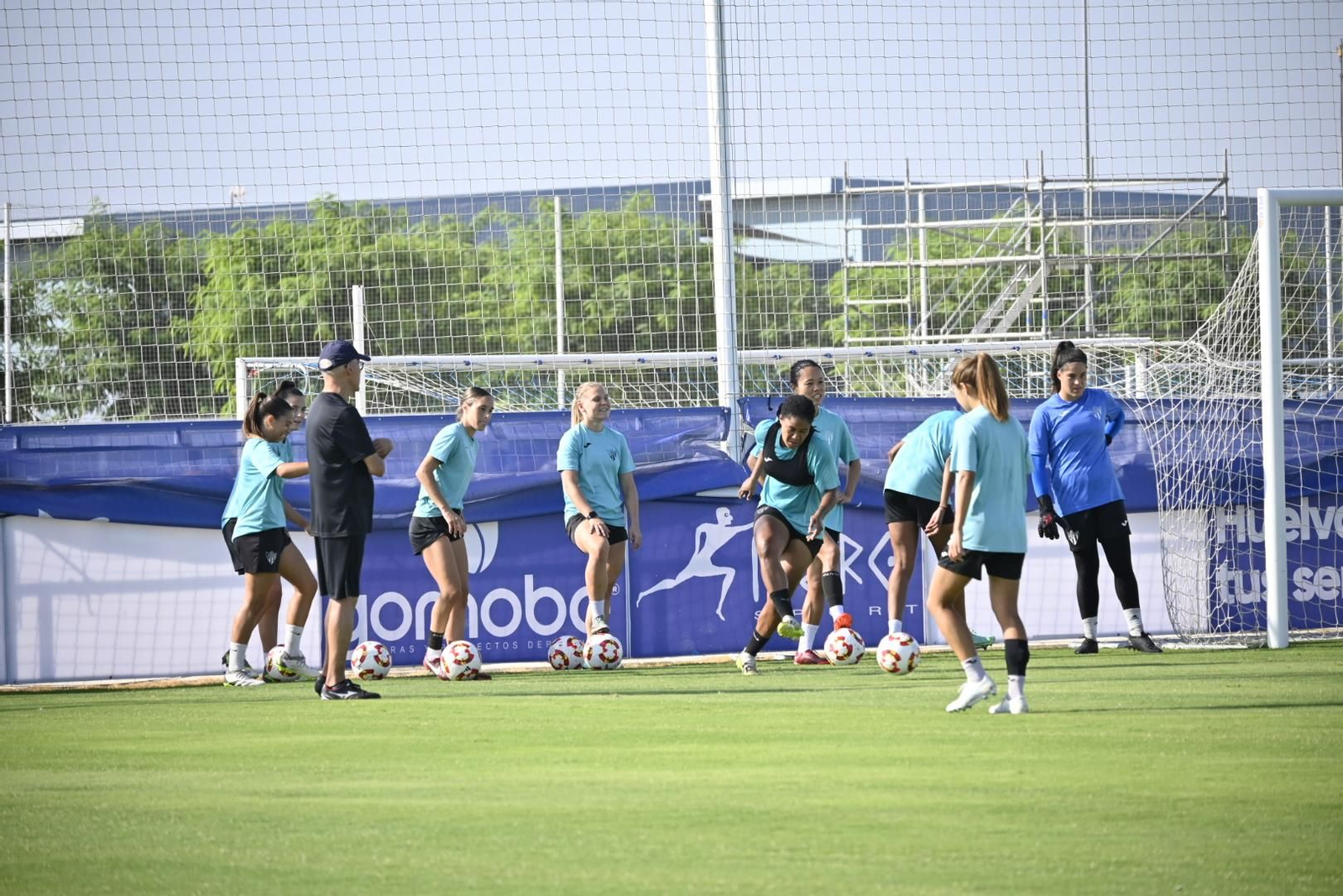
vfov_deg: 5.4
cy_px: 448
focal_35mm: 255
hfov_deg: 8.1
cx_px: 672
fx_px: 9513
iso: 320
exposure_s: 1/1000
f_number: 5.6
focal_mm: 170
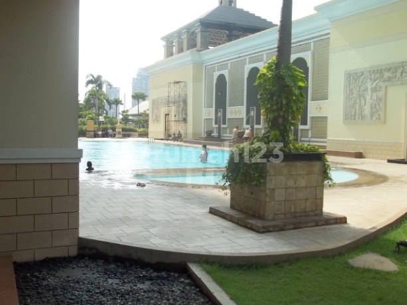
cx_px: 204
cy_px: 152
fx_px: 423
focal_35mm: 36
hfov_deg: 51.3
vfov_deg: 39.7
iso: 64
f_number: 8
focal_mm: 6.5
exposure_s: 1/100
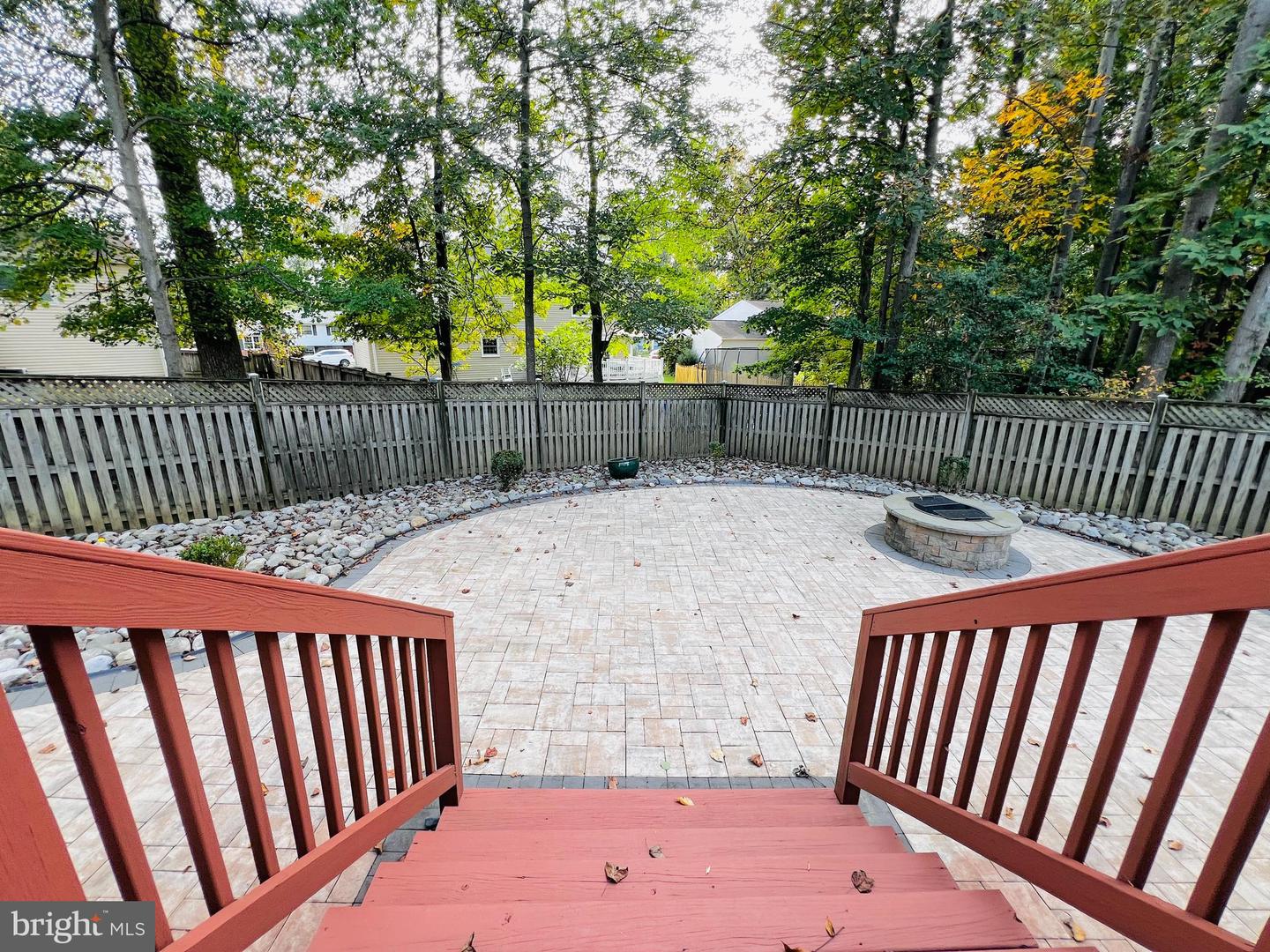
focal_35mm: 13
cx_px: 635
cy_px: 476
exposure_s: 1/129
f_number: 1.8
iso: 32
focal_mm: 1.57
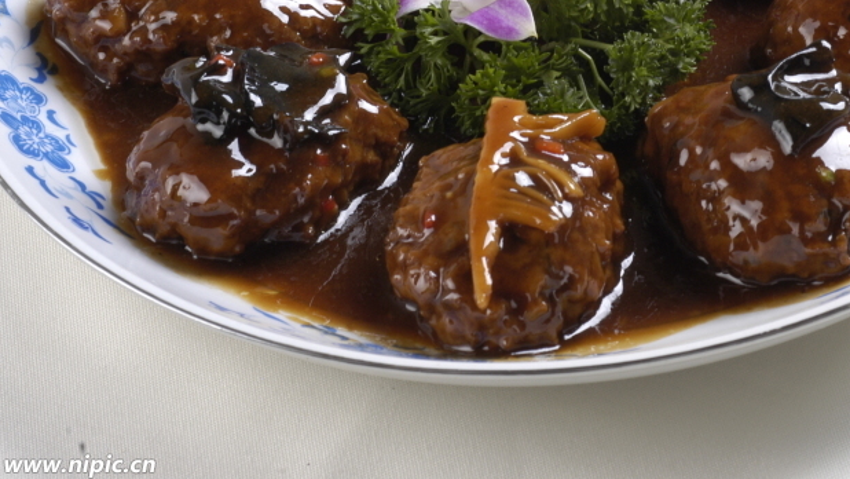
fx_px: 3517
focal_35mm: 156
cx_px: 569
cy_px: 20
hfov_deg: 13.8
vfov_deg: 7.8
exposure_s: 1/80
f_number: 14
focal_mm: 60
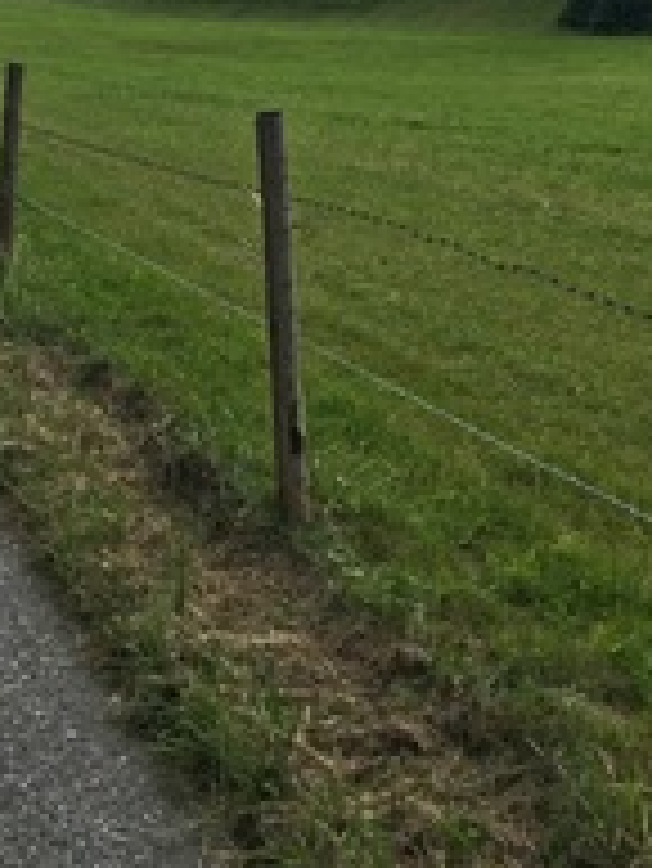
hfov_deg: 22.3
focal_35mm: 66
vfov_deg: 27.8
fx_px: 1656
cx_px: 369
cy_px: 22
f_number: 2.2
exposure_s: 1/1166
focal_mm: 4.15
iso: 25
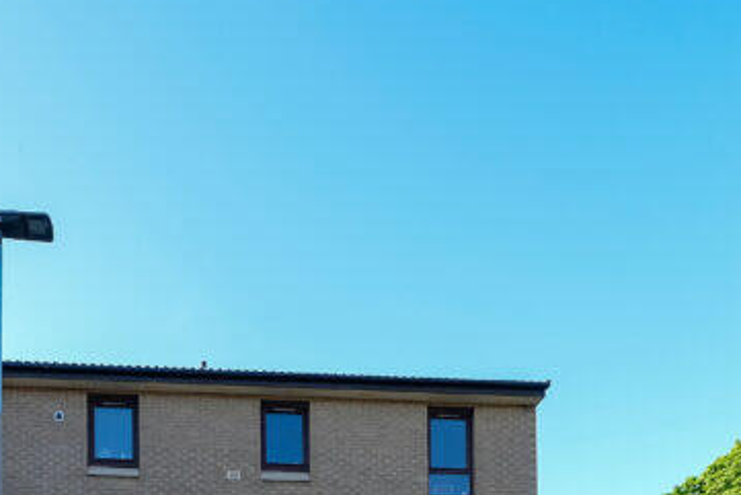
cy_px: 673
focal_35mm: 34
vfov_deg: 29.6
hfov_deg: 55.2
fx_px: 700
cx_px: 281
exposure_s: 1/120
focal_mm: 8
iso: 200
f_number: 5.6
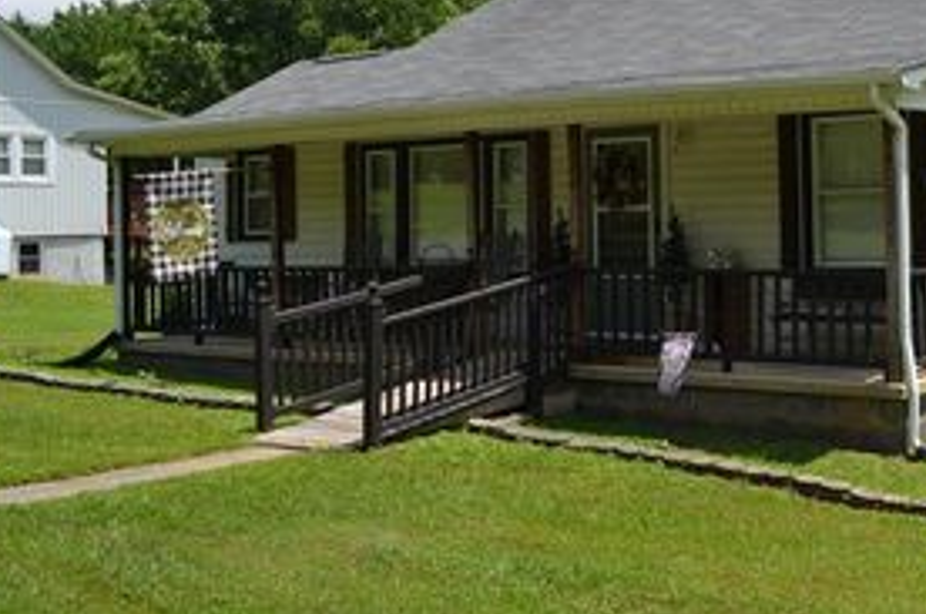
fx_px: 1258
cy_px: 163
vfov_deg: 27.1
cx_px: 792
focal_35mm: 49
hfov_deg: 38.3
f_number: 8
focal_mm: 18
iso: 100
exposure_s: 1/250
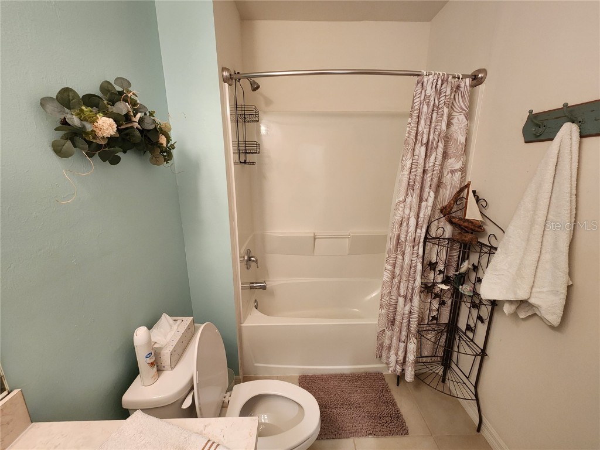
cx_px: 300
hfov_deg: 106.2
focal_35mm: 13
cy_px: 225
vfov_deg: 89.9
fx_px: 225
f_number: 2.2
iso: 400
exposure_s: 1/40
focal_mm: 2.2
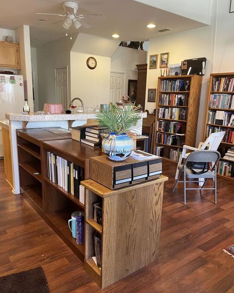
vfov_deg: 62.2
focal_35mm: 28
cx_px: 117
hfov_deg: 51.5
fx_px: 242
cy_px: 156
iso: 160
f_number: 1.6
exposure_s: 1/60
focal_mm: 5.1
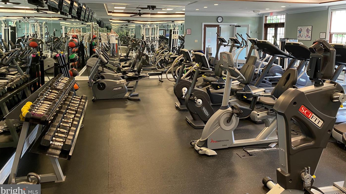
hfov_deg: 66.1
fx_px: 266
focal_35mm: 29
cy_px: 66
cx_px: 175
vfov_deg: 39.7
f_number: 1.8
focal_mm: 4.25
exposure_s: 1/44
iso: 160
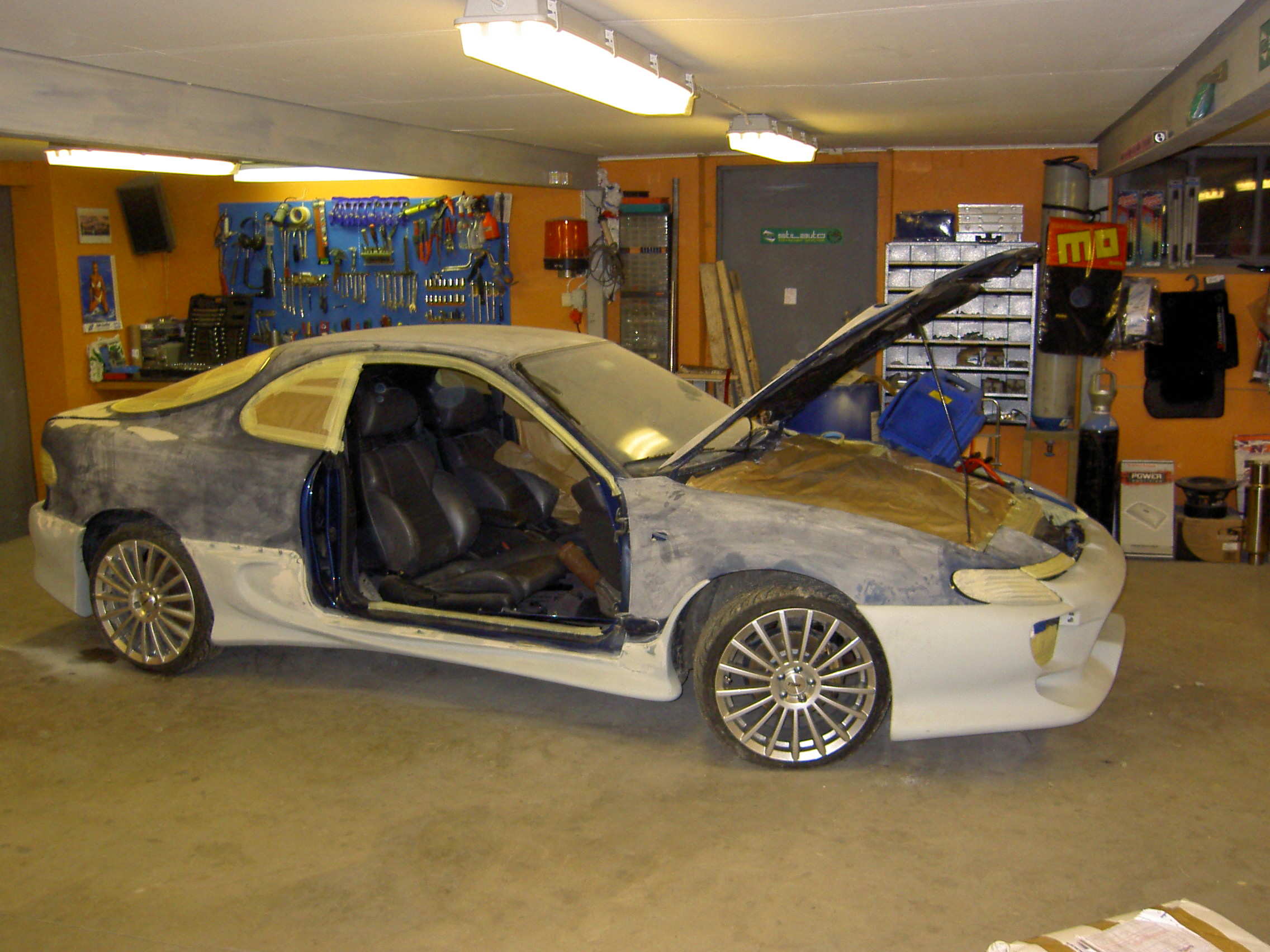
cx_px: 635
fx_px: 1247
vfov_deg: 41.8
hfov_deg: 54.0
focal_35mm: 34
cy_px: 476
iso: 200
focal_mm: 5.6
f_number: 2.8
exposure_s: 1/60
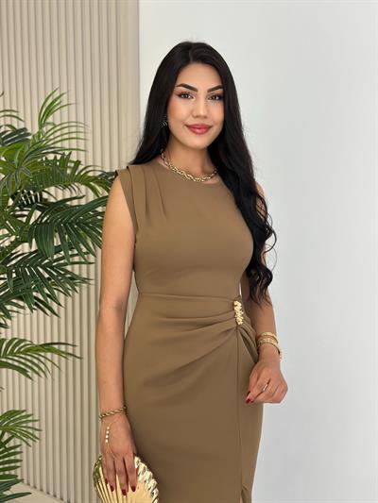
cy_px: 252
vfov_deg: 39.6
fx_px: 699
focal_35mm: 48
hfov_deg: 30.3
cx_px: 189
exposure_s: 1/243
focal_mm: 6.86
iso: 80
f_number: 1.78
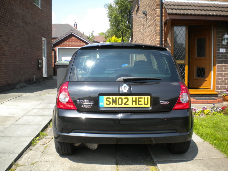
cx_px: 114
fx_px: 231
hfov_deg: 52.6
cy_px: 86
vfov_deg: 40.7
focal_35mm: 35
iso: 80
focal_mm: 6.3
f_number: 4.6
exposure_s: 1/314
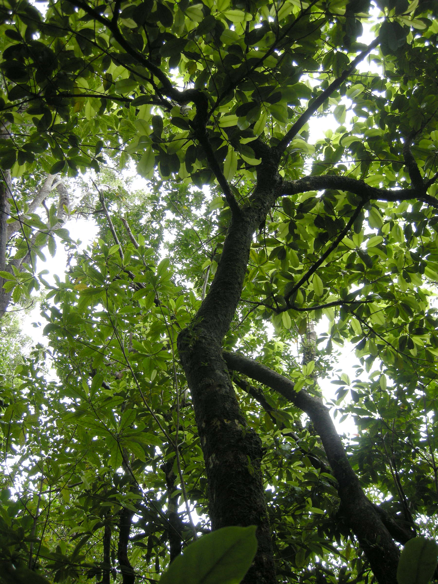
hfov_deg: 40.7
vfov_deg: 52.6
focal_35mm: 35
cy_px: 292
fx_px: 590
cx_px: 219
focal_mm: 7.5
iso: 126
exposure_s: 1/52
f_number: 2.7
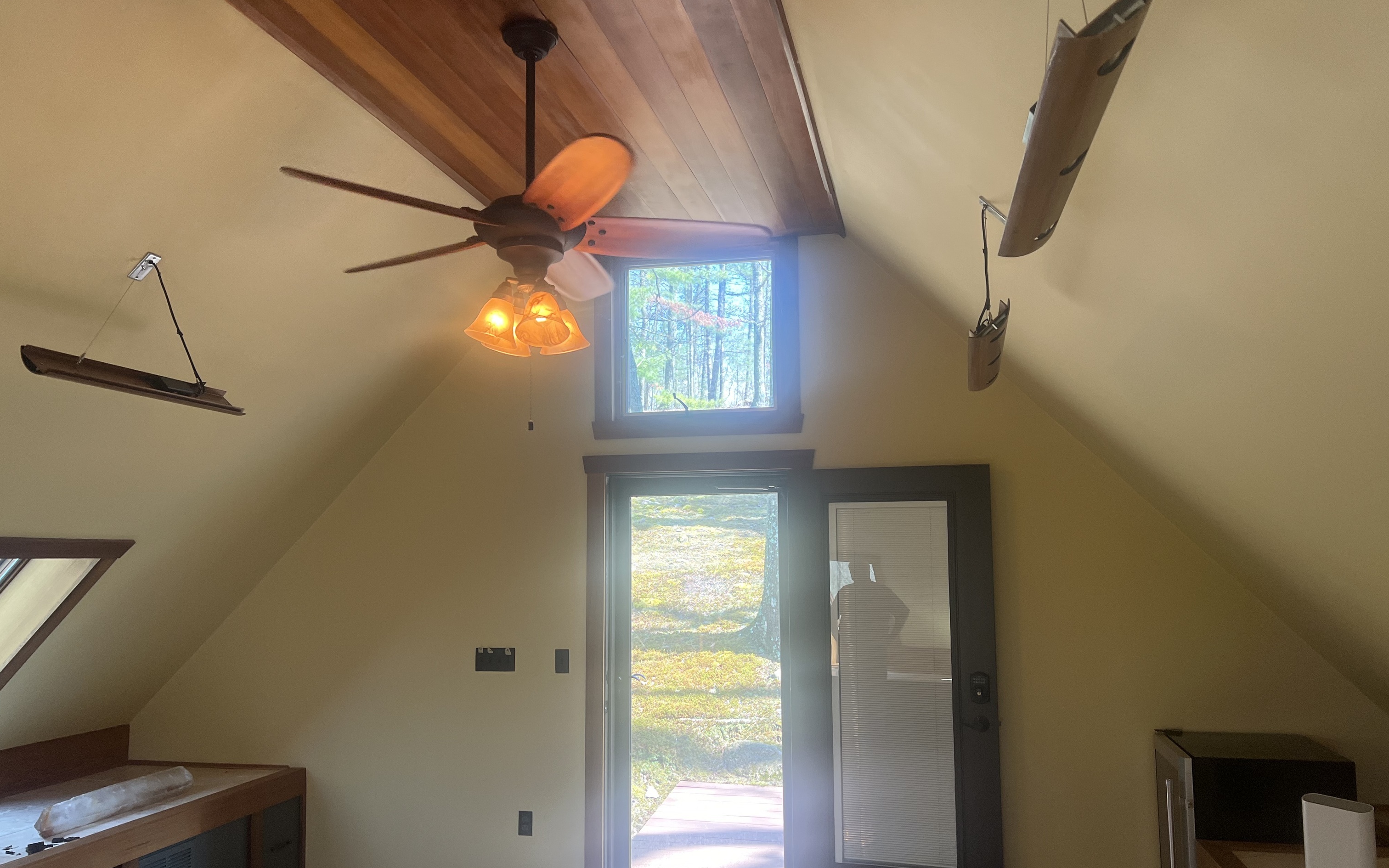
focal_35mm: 28
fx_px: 1060
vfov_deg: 44.5
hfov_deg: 66.5
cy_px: 455
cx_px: 704
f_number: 1.5
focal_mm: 5.7
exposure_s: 1/120
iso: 125
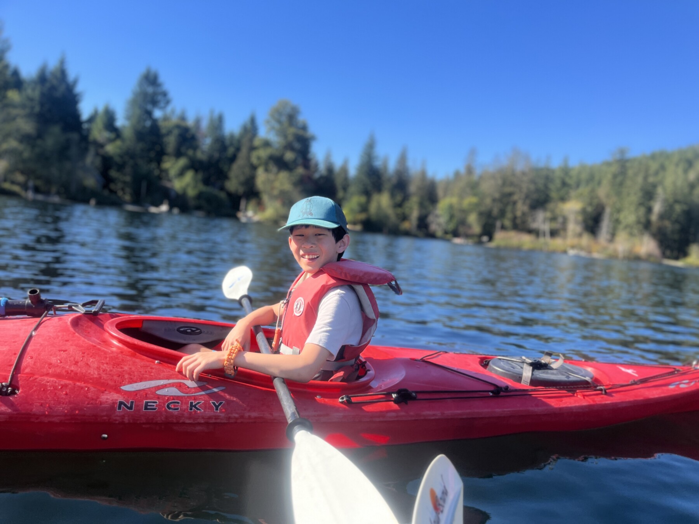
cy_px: 262
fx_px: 525
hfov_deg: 67.3
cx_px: 350
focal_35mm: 26
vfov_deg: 53.1
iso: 50
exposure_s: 1/1517
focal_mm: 5.1
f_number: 1.6
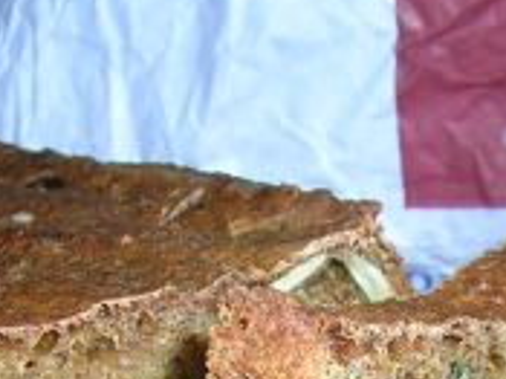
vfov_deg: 11.6
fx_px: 1753
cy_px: 631
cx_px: 385
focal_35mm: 120
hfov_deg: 16.3
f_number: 4.8
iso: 50
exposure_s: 1/60.1
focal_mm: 5.4
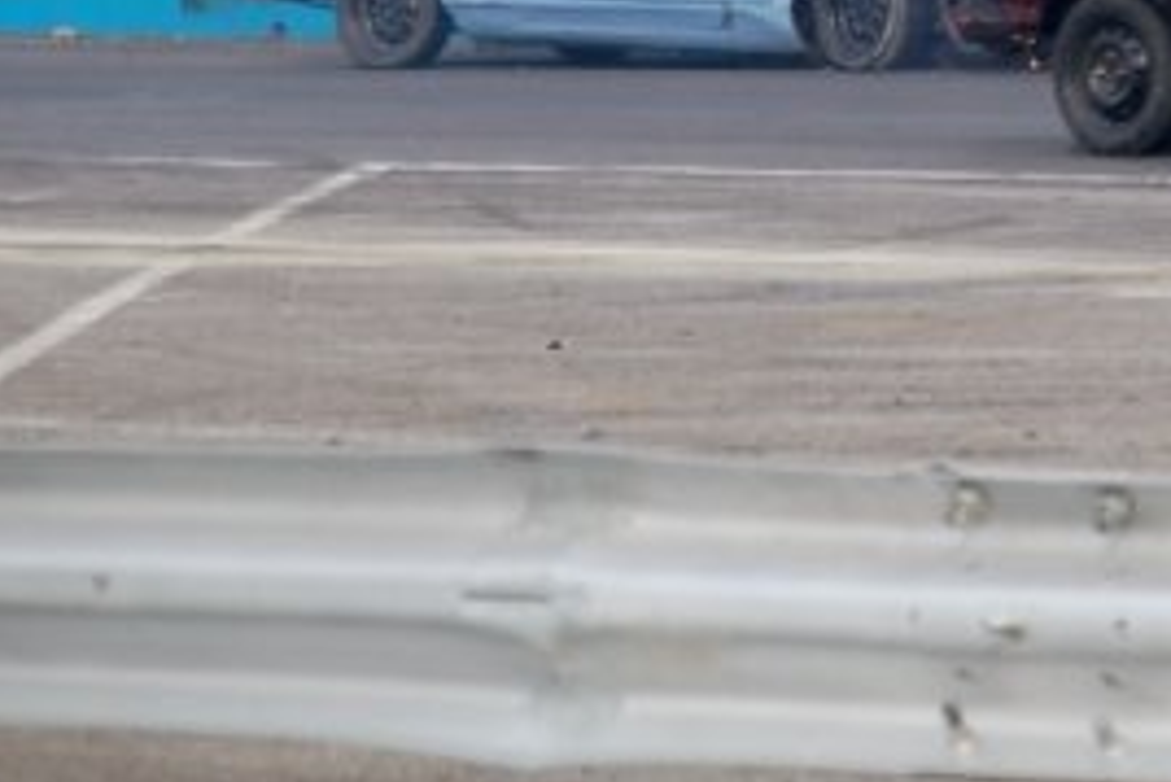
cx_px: 1210
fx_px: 13506
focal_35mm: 415
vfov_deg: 3.3
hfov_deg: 5.0
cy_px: -131
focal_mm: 116
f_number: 6
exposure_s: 1/500
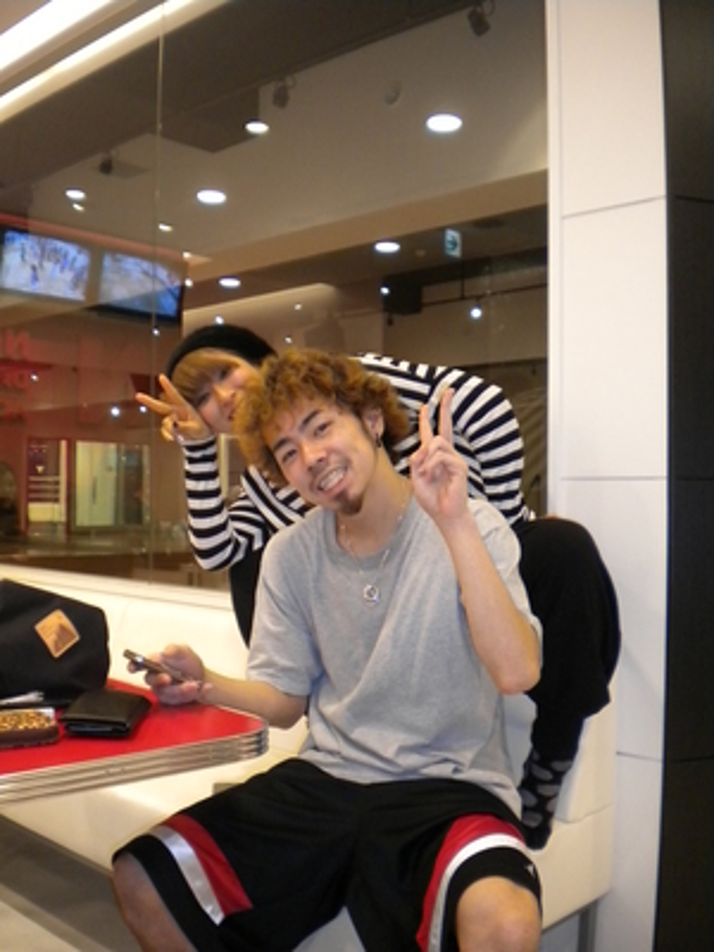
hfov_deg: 40.7
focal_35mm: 35
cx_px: 357
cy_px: 476
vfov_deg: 52.6
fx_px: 963
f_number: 3.1
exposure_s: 1/46.3
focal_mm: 6.3
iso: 400
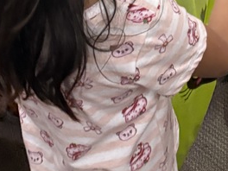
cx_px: 225
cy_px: -180
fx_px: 613
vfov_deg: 13.4
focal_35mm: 93
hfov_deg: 20.4
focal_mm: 6.76
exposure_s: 1/40
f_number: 1.78
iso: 1000
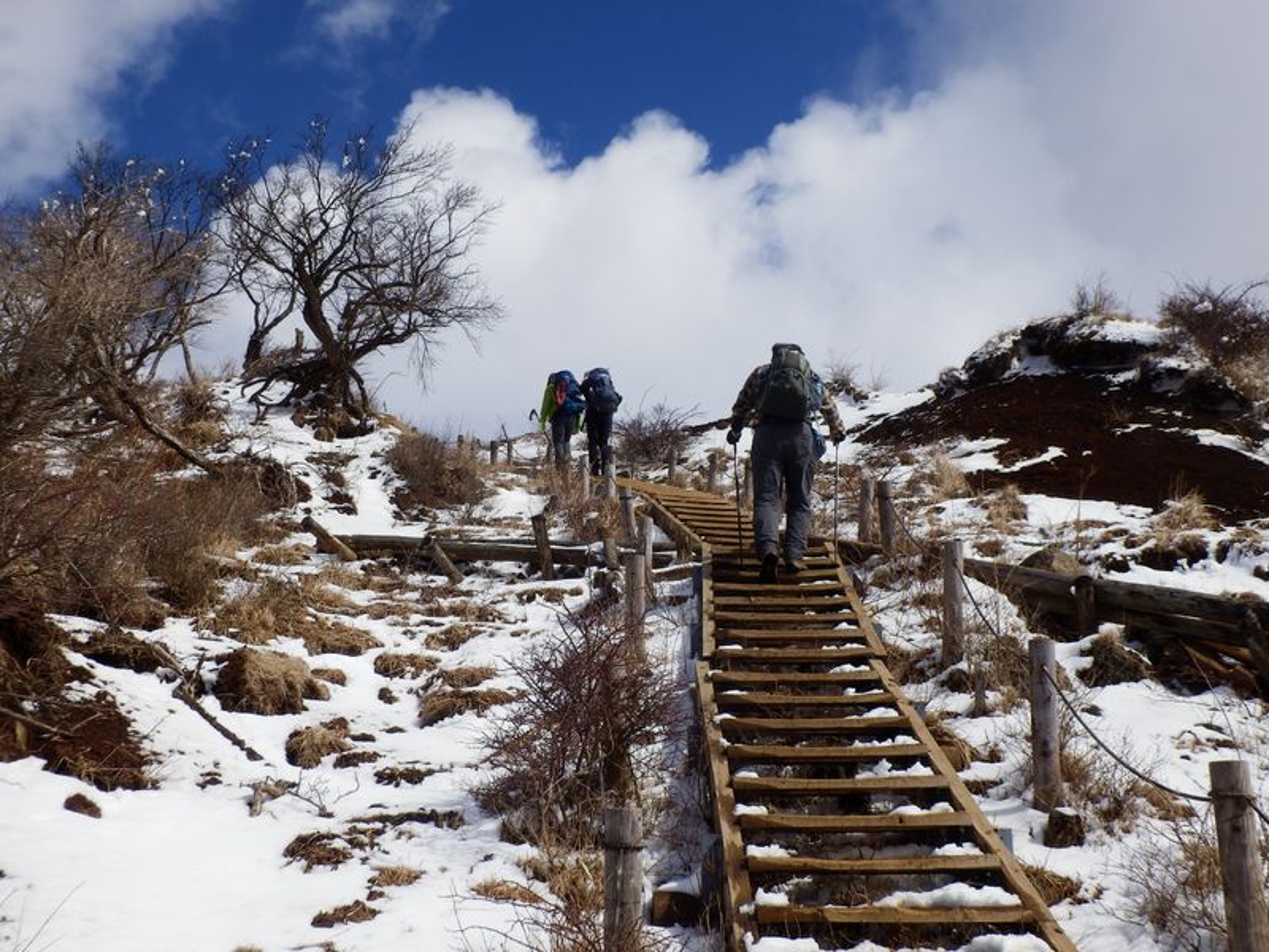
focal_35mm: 44
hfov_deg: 42.9
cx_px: 634
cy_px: 476
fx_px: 1613
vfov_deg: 32.9
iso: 80
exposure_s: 1/250
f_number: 10.6
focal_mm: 7.9
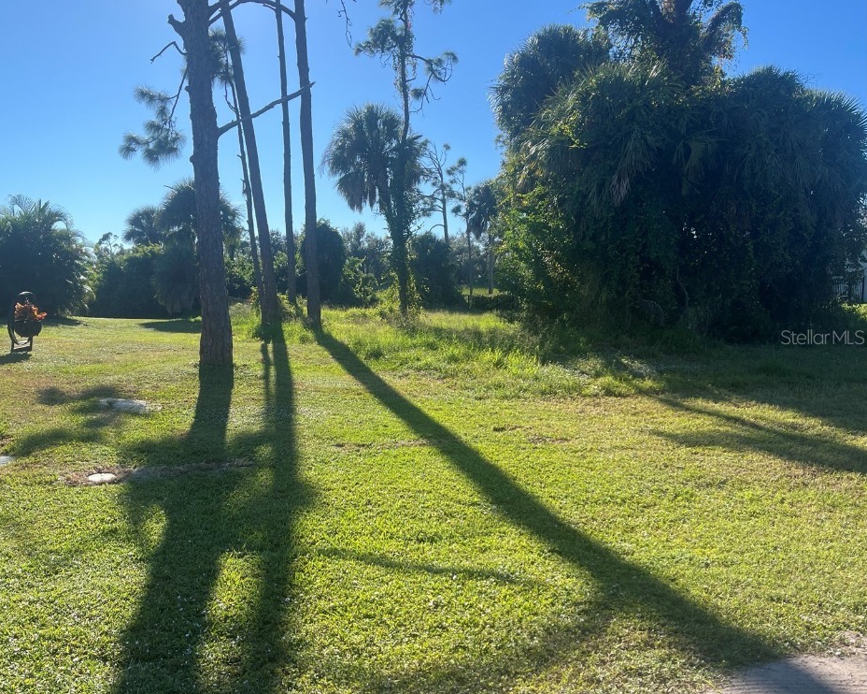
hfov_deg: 62.1
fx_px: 718
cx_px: 391
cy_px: 337
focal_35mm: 28
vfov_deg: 51.5
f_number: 1.6
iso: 50
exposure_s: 1/2024
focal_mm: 5.1
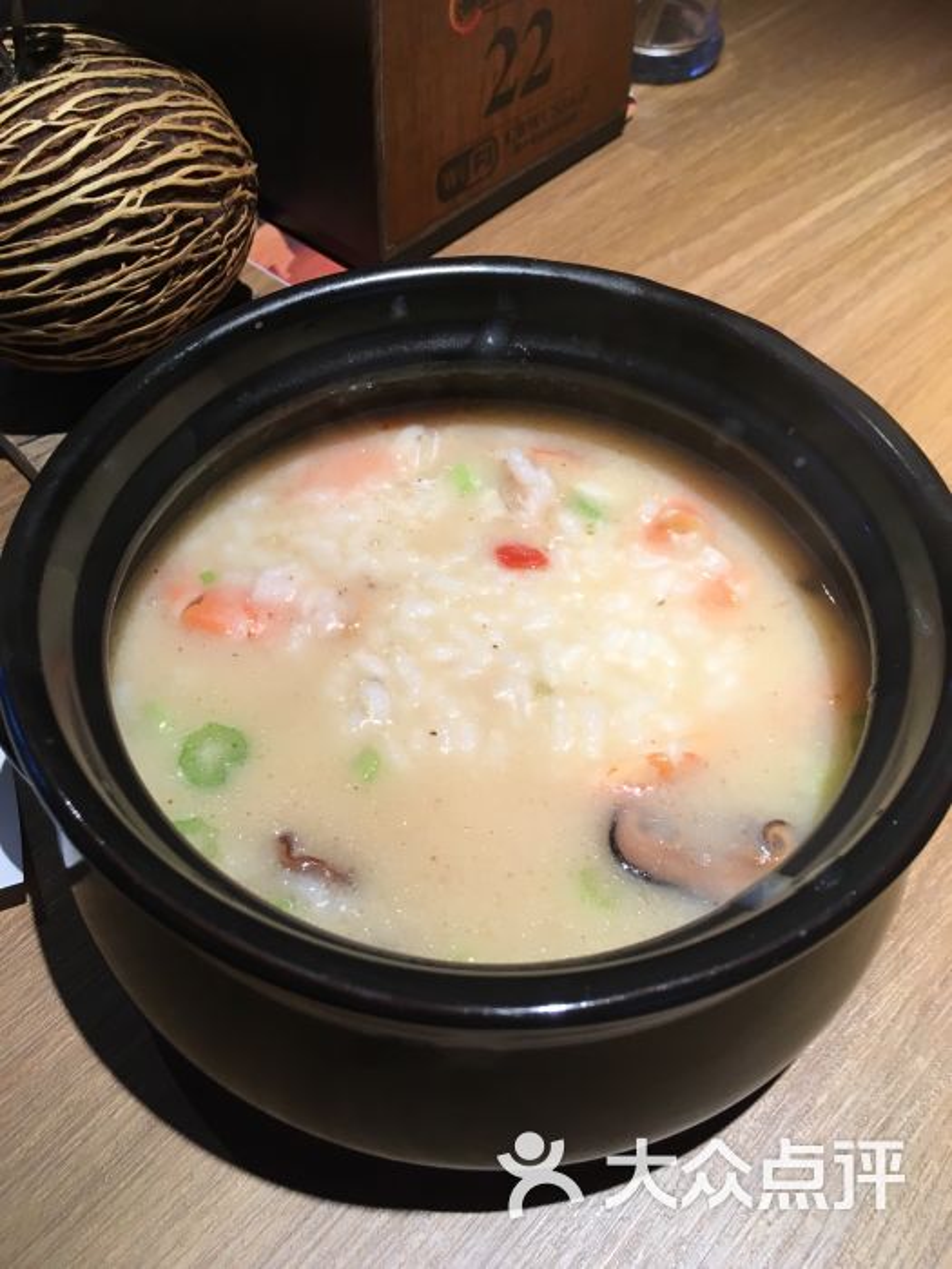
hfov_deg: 48.2
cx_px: 476
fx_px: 1063
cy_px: 634
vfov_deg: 61.7
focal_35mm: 29
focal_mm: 4.15
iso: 32
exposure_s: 1/33
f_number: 2.2
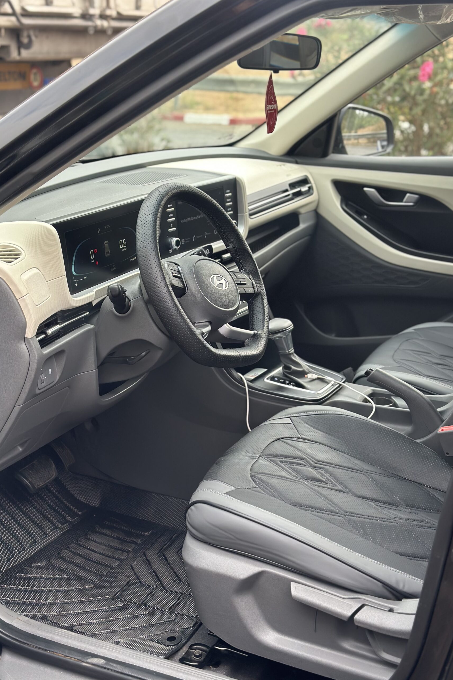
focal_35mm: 50
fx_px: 944
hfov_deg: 27.0
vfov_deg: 39.6
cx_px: 233
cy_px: 340
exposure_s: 1/237
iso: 80
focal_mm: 6.86
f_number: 1.78
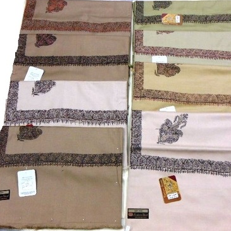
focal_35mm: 40
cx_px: 133
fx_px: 302
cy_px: 113
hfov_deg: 41.7
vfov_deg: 41.9
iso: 400
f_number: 3.5
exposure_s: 1/13
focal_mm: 6
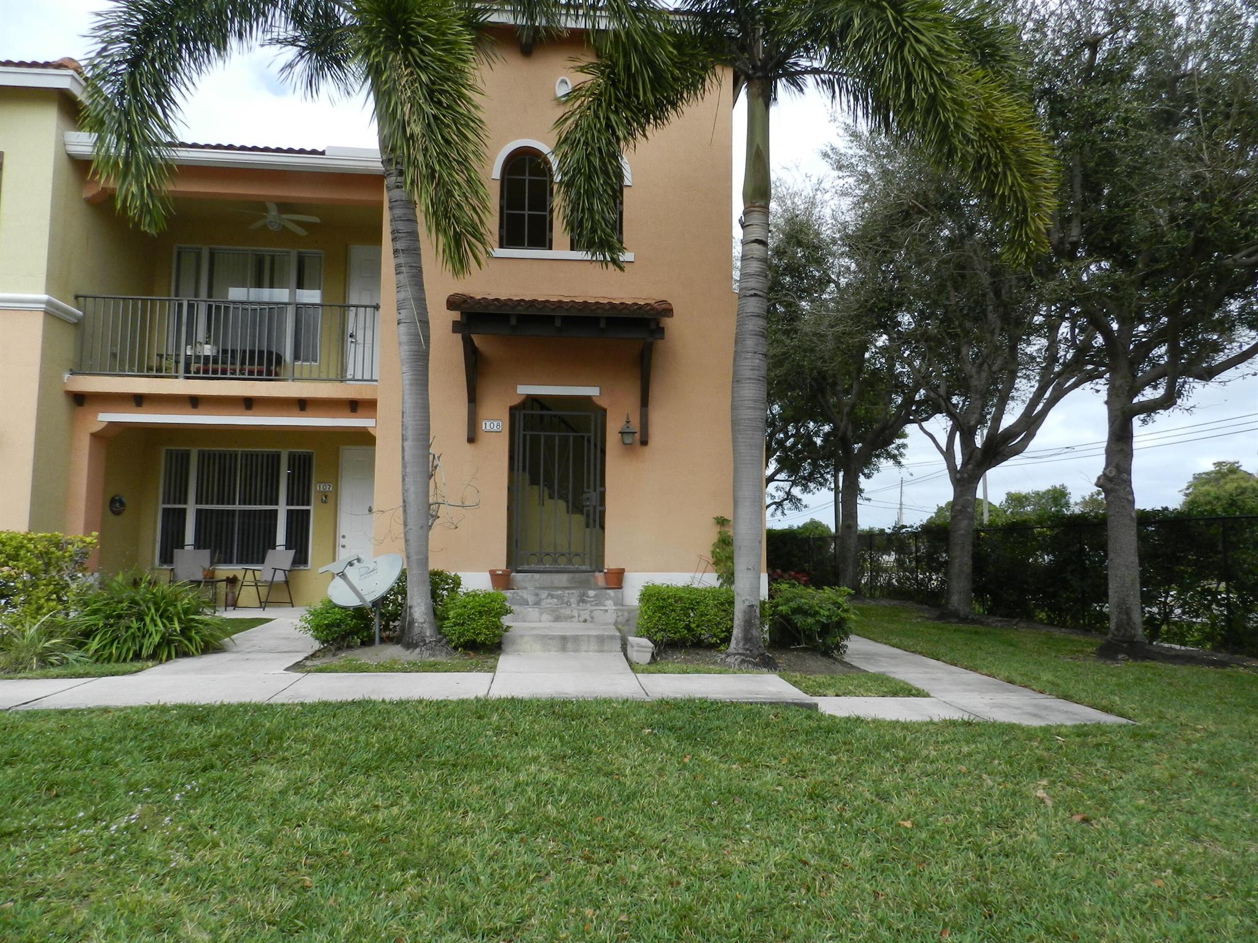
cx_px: 629
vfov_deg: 58.9
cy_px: 472
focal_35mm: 23
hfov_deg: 73.9
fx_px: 836
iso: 160
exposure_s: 1/800
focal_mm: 4
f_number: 4
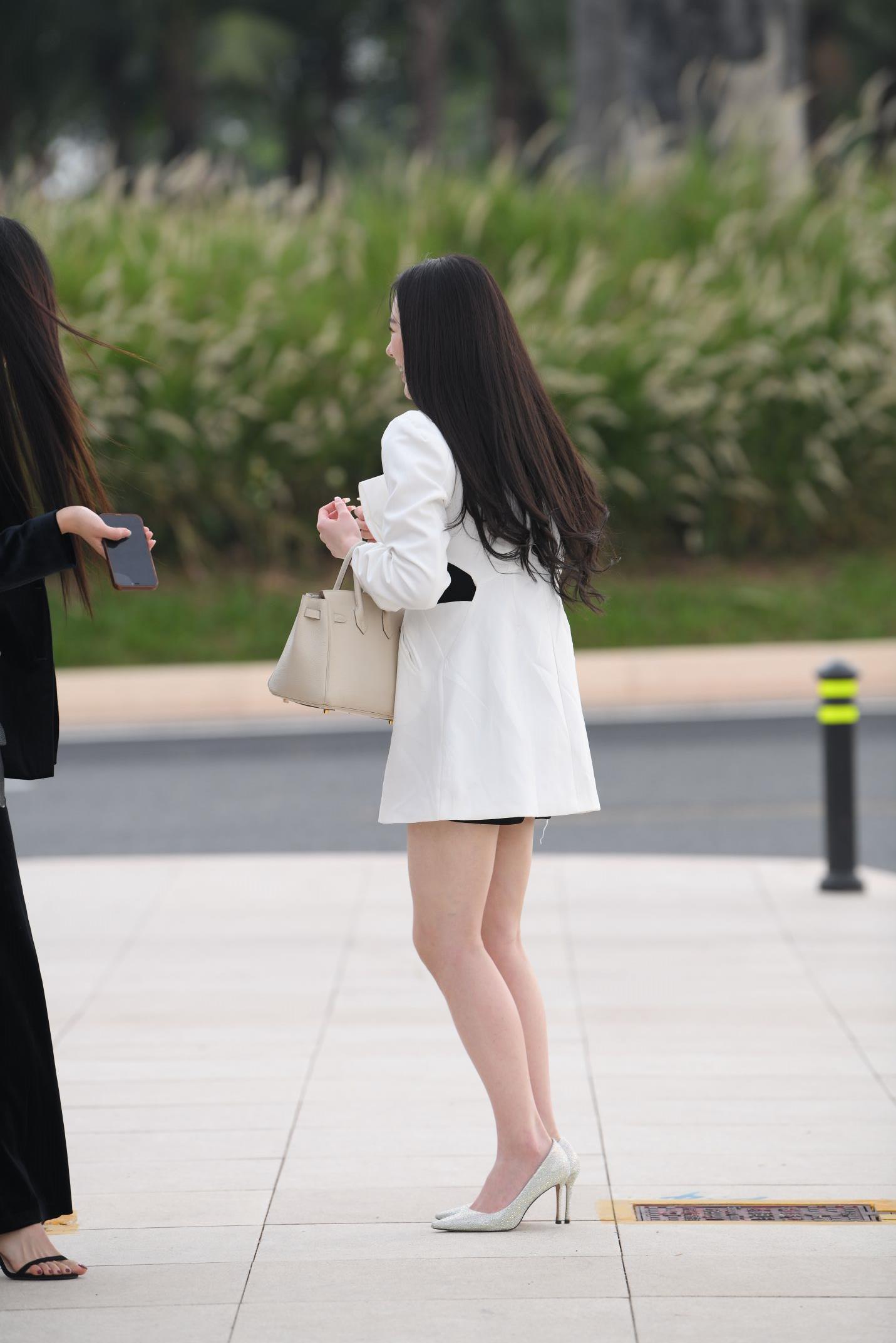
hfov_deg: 7.2
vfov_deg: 10.8
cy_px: 672
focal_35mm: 190
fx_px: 7092
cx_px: 448
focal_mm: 190
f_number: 4
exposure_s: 1/640
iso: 400
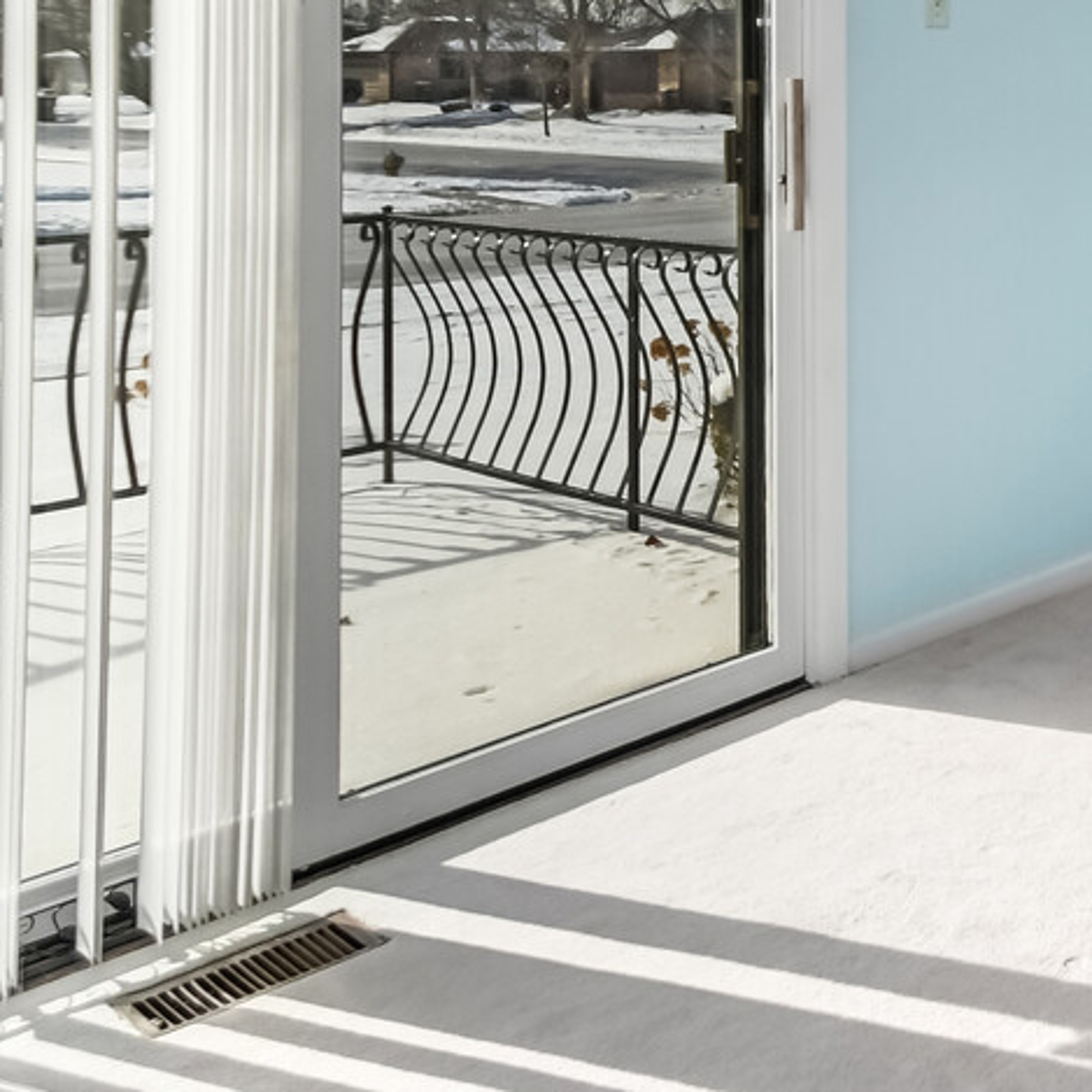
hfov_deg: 32.8
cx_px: 1245
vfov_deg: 34.4
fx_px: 1570
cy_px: -37
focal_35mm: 44
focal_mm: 10
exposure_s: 1/1250
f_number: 8
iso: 400
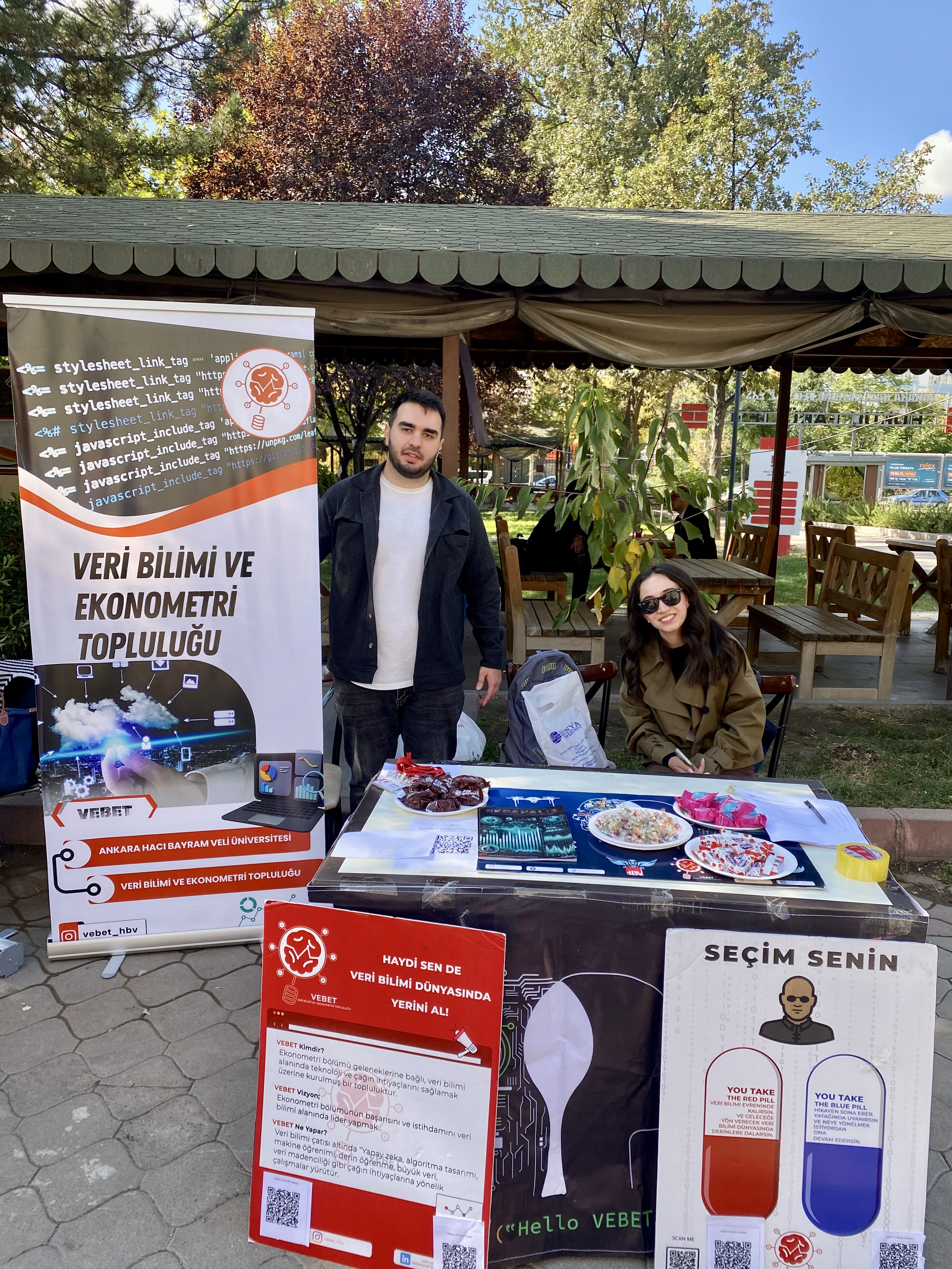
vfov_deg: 67.3
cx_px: 476
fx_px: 953
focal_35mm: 26
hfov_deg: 53.1
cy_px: 634
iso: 32
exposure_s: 1/489
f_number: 1.8
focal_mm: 4.25
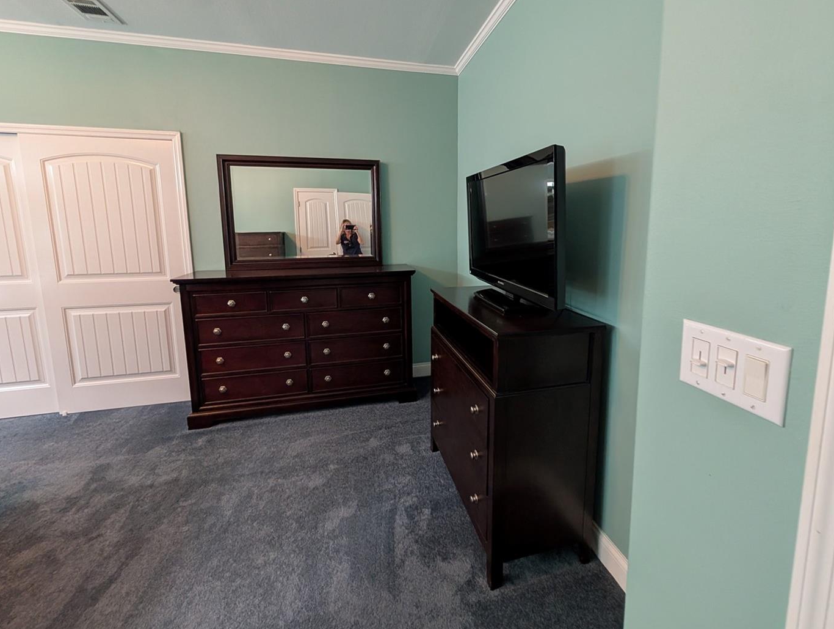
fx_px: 338
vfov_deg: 85.4
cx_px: 444
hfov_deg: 101.8
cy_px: 275
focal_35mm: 14
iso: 278
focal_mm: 2.02
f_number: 1.7
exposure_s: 1/40
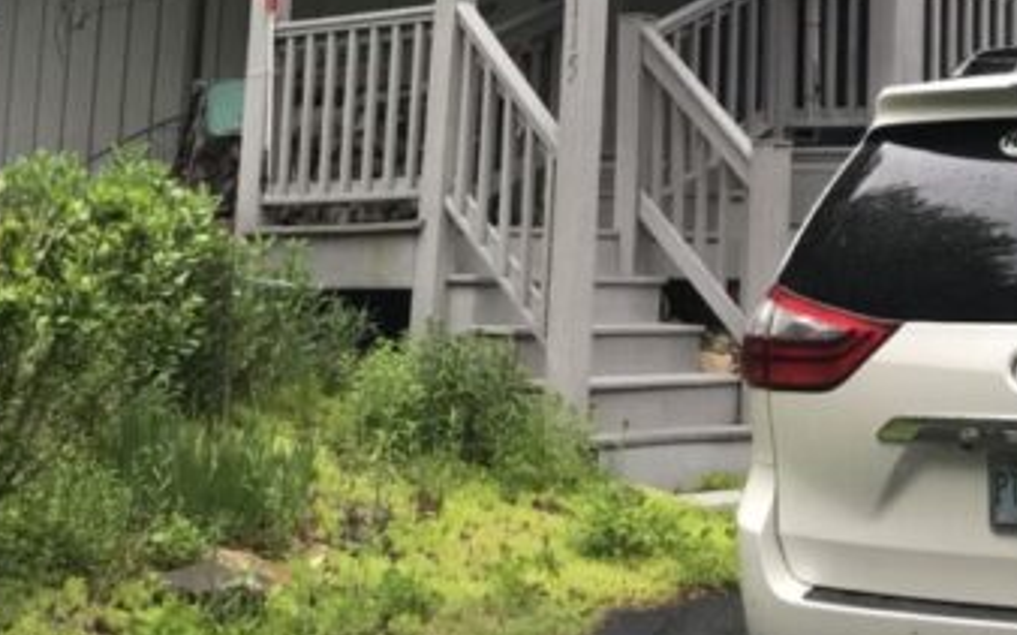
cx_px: 852
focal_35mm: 86
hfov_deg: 23.6
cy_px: -212
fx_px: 2383
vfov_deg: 14.5
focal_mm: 3.99
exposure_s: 1/120
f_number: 1.8
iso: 32
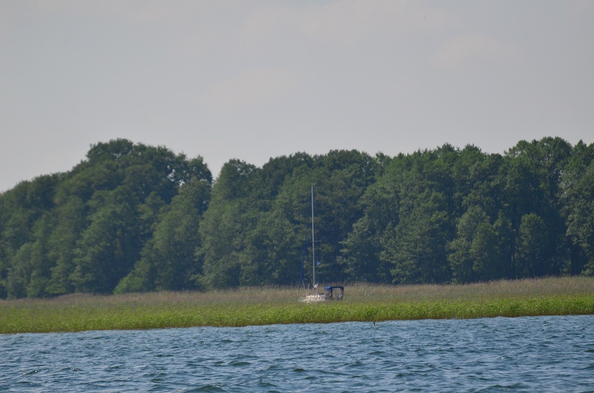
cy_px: 196
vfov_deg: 3.0
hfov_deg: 4.6
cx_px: 297
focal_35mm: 450
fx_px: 7407
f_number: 5.6
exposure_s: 1/8000
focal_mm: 300
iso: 640
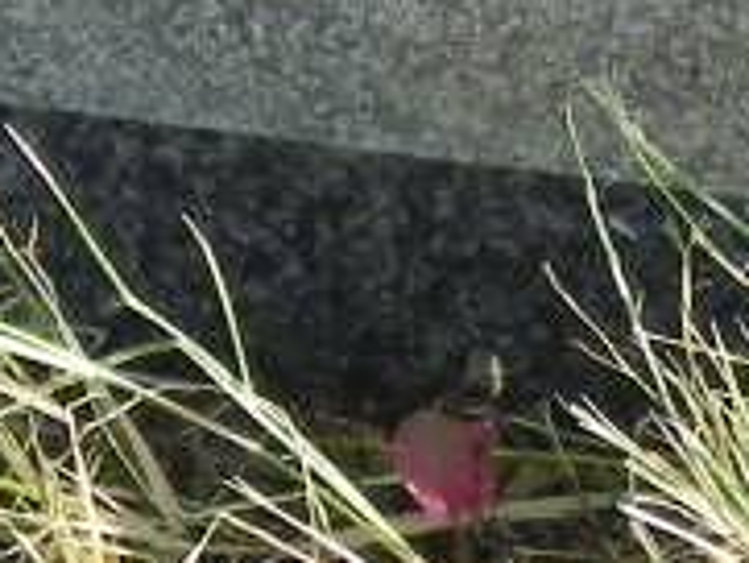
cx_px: 414
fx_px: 10458
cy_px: -695
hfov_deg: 4.1
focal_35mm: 483
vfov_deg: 3.1
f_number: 3.5
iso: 64
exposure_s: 1/60
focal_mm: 13
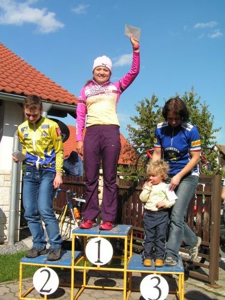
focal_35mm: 38
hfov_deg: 37.7
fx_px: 329
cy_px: 150
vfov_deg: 49.0
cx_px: 112
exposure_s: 1/400
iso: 50
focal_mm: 6.3
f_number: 5.6
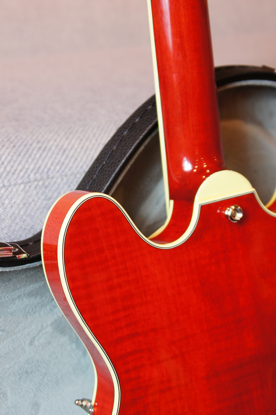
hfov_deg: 22.6
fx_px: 692
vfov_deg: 33.4
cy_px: 208
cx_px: 138
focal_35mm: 60
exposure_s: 1/8
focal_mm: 40
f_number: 4.5
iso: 100
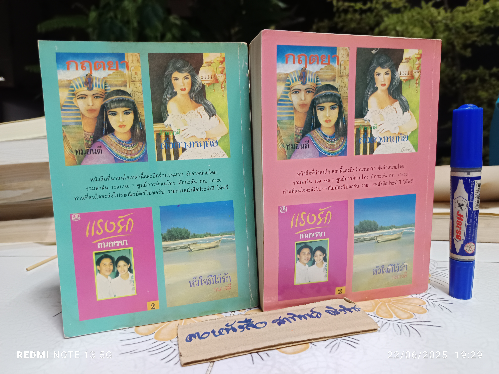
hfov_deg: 71.6
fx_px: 346
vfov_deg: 56.8
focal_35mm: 24
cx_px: 250
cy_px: 187
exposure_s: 1/25
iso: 1263
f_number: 1.7
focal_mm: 5.31
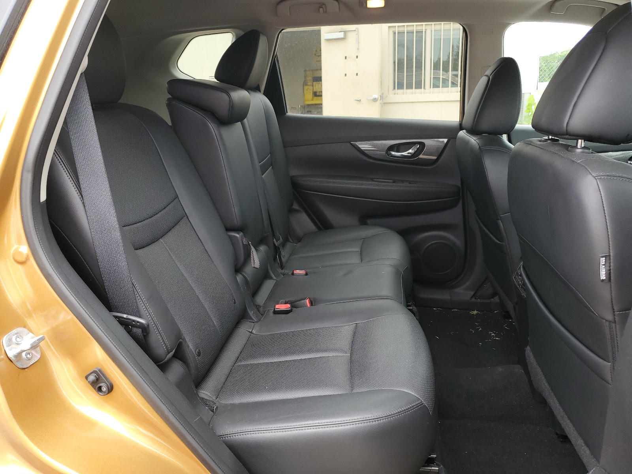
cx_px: 316
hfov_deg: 67.3
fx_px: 475
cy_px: 237
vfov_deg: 53.1
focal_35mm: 26
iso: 50
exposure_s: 1/179
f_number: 1.5
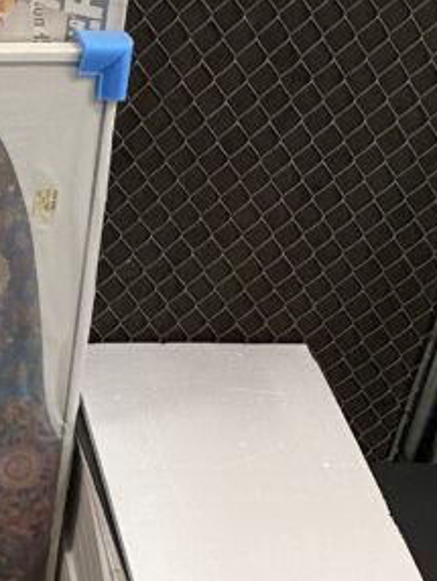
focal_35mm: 93
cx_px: -234
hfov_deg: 14.7
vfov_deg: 18.3
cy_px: 908
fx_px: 1563
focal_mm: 4.25
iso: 200
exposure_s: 1/60
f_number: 1.8
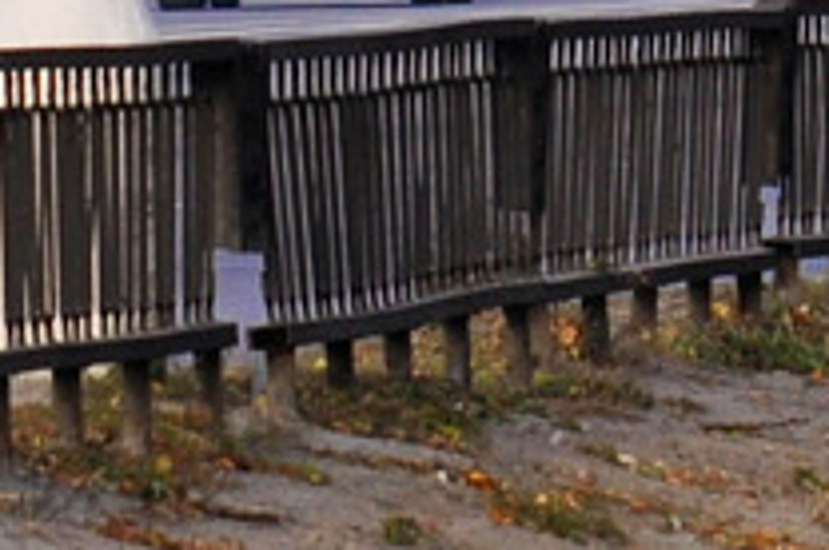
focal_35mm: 1213
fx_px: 27889
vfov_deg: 1.1
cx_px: 1618
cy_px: -632
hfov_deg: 1.7
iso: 200
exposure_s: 1/400
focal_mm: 140
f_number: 7.1
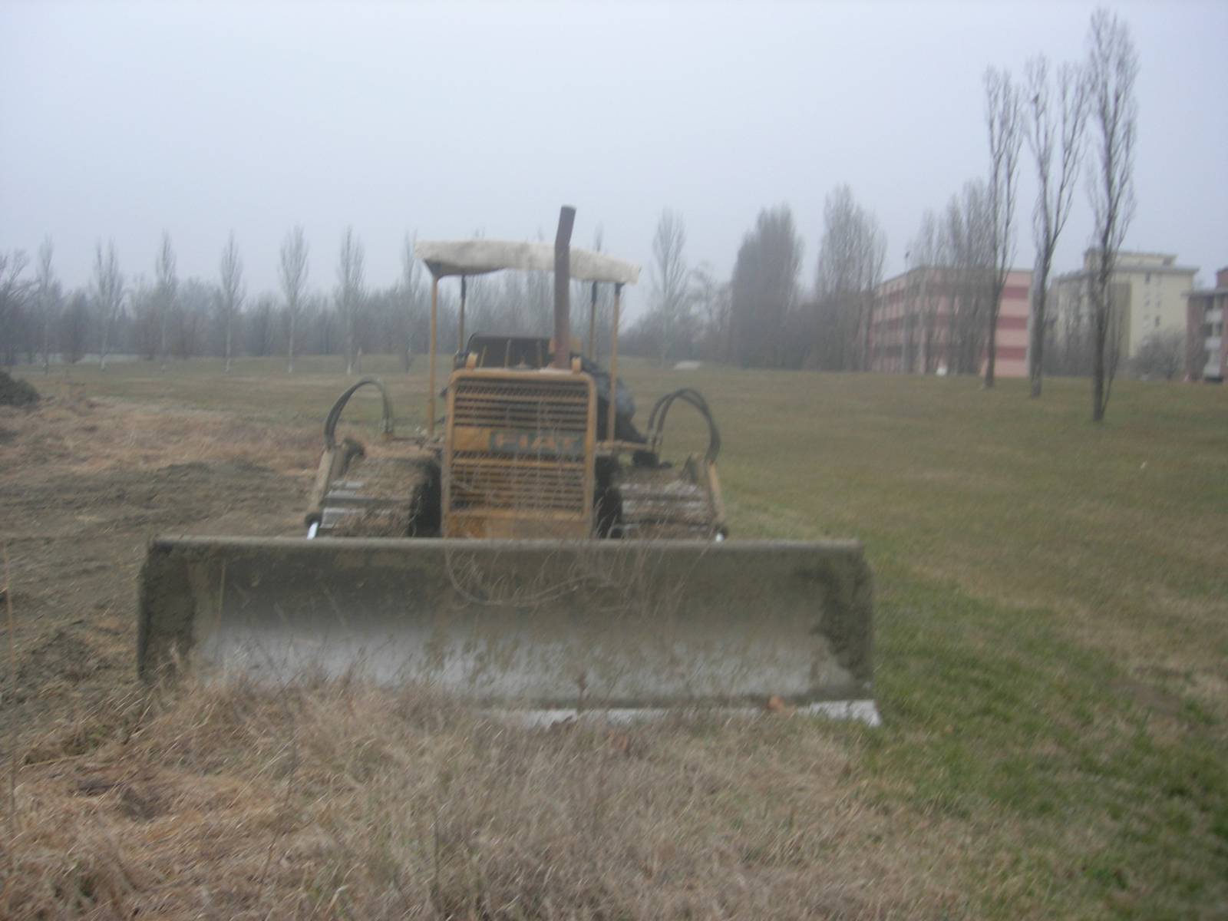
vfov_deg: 37.7
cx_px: 614
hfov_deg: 49.0
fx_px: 1348
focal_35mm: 38
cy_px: 460
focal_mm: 7.8
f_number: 2.8
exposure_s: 1/176
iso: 64
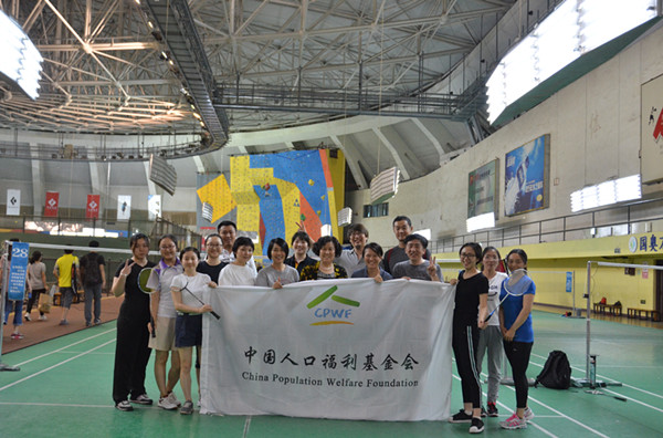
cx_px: 332
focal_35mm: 39
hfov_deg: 49.7
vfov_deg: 34.0
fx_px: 716
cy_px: 219
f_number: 3.8
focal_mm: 26
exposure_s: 1/125
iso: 1600
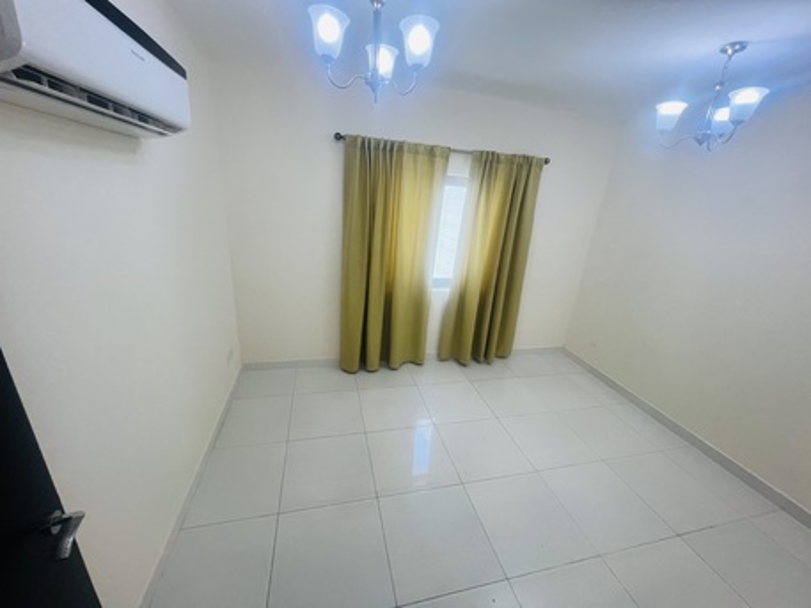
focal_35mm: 13
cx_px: 406
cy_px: 304
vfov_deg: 89.9
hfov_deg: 106.2
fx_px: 305
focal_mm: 1.57
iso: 200
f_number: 1.8
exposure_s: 1/100
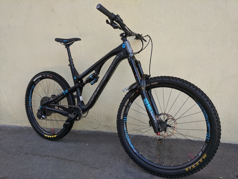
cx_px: 119
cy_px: 90
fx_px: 179
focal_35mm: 26
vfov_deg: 53.1
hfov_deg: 67.3
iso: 59
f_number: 2
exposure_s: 1/120
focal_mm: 4.67
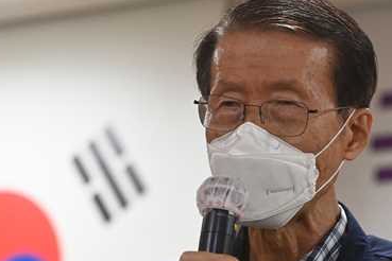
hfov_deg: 9.9
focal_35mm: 208
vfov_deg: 6.6
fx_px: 2265
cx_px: 159
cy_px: 207
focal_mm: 120
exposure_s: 1/250
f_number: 4
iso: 2000
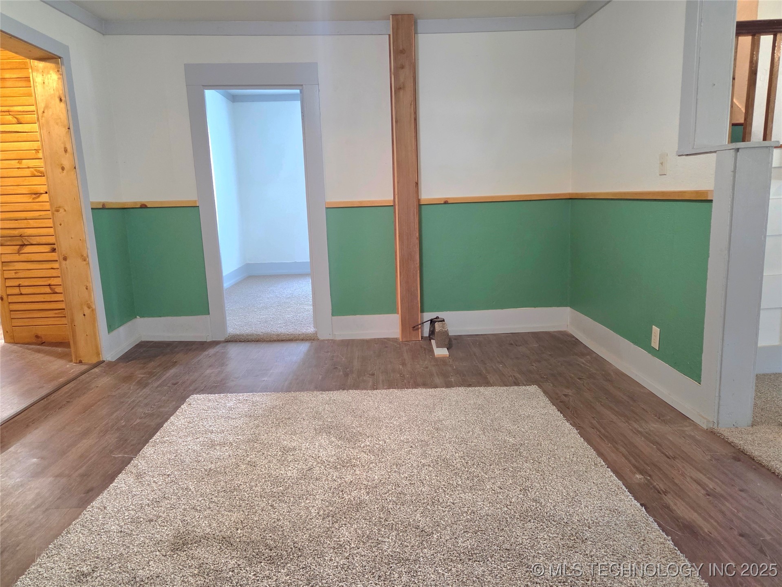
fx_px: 520
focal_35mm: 23
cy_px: 294
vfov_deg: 58.9
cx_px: 391
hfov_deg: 73.9
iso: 1000
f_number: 1.8
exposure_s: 1/120
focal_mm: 5.4
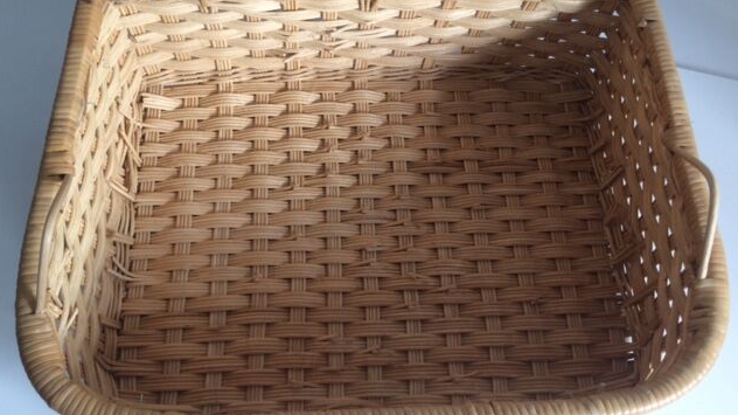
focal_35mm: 32
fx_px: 626
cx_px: 368
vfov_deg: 36.6
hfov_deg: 61.0
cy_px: 222
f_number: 2.2
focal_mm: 4.15
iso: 40
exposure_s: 1/33
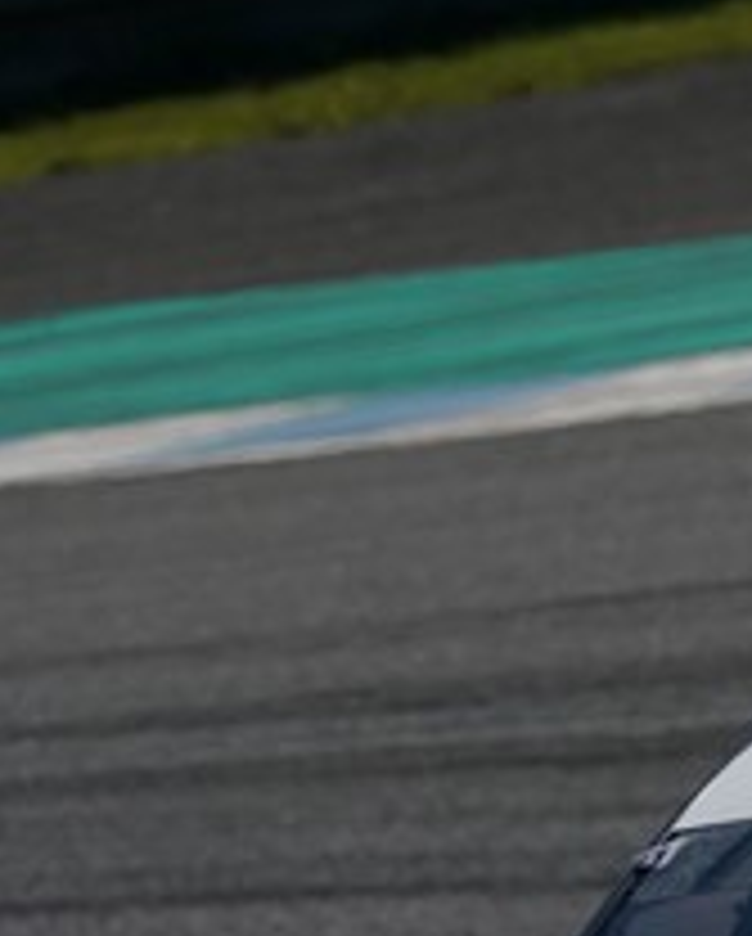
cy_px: 1040
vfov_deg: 1.3
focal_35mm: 1525
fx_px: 42333
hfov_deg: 1.0
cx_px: 1252
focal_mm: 470
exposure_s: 1/800
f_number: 11
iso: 200
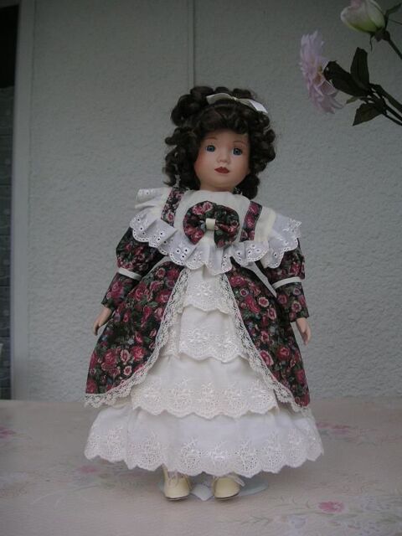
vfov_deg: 50.1
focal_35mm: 37
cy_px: 268
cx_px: 201
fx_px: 573
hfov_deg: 38.7
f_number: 2.8
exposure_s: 1/45
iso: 64
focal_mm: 6.1
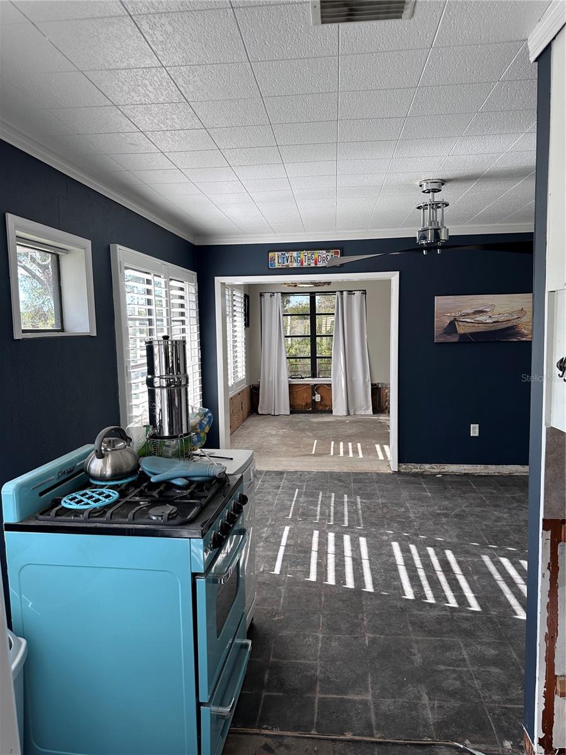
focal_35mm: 24
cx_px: 283
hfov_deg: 56.8
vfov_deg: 71.6
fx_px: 523
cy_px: 378
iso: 80
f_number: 1.78
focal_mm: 6.86
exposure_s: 1/469
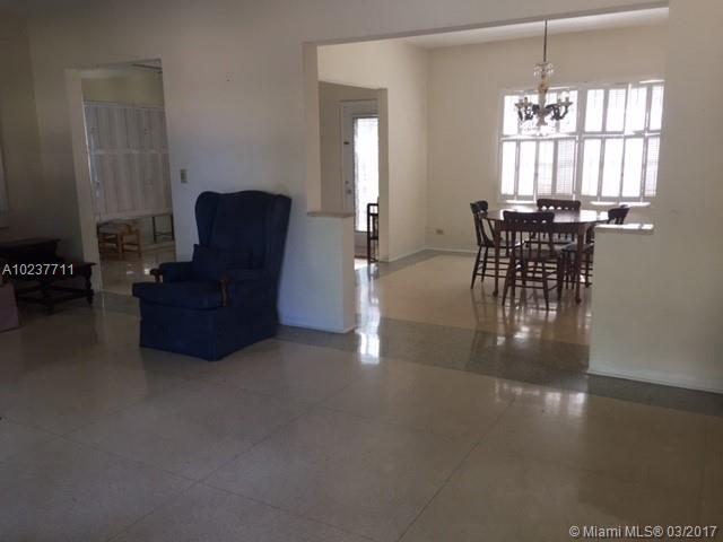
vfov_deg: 48.2
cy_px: 271
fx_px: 606
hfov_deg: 61.7
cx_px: 362
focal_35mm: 29
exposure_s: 1/30
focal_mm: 4.15
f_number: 2.2
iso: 40
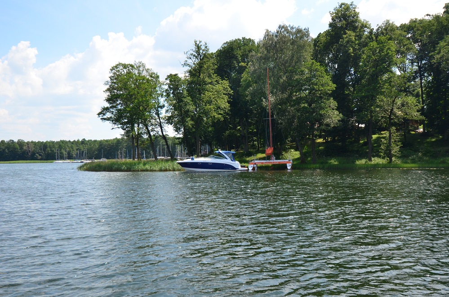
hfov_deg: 53.2
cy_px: 148
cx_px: 224
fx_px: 448
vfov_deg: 36.7
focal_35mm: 36
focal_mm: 24
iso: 1600
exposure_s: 1/6400
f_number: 5
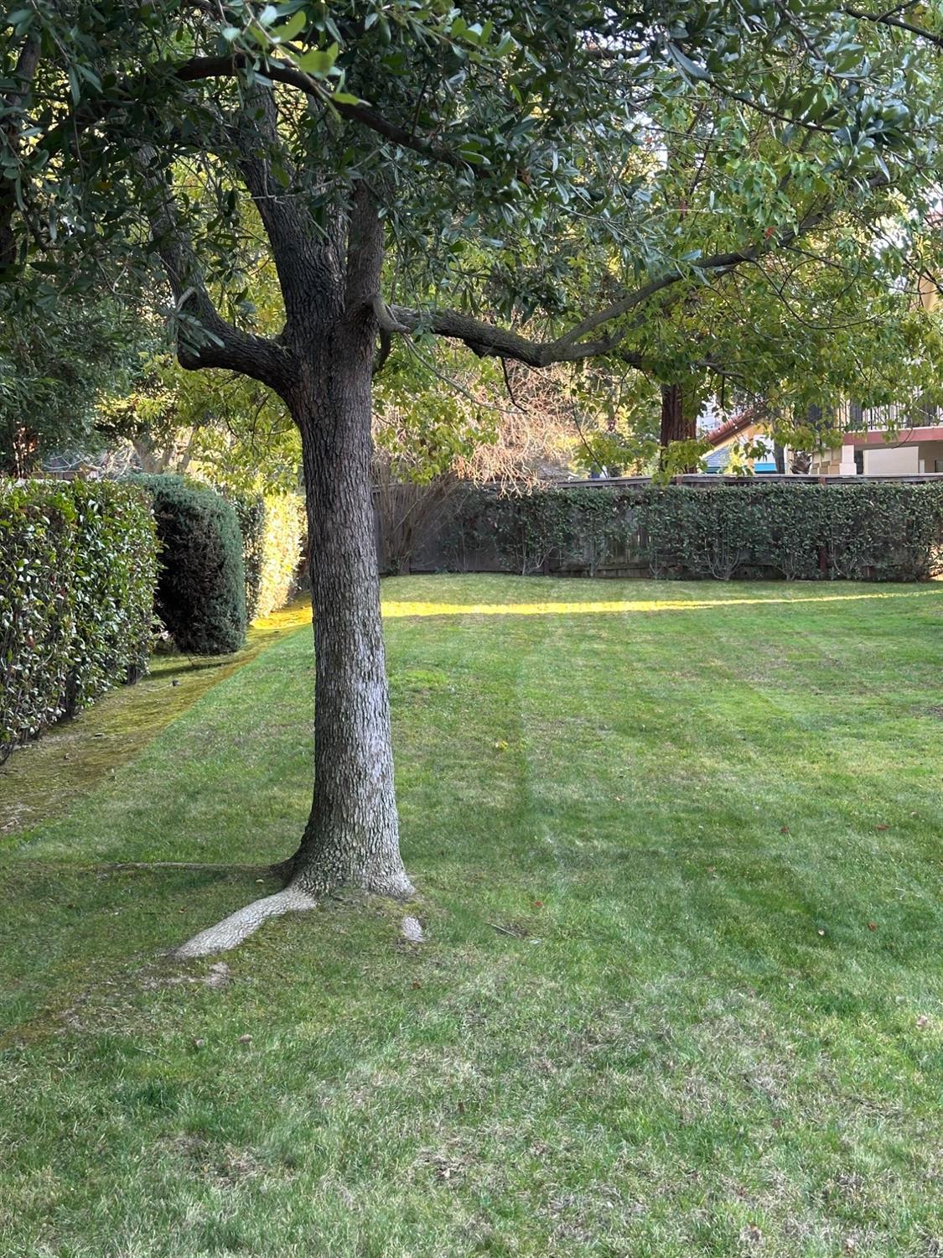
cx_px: 472
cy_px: 629
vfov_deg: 39.7
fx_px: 1743
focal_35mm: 48
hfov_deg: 30.3
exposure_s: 1/107
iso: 80
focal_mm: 6.86
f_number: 1.78
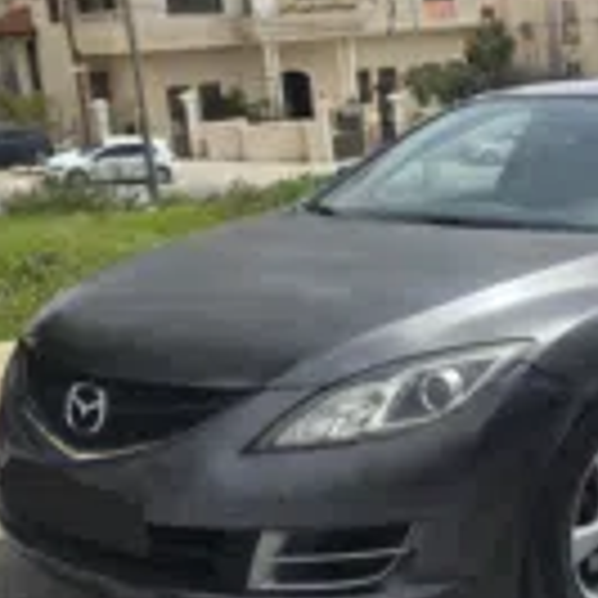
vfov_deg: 28.1
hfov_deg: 27.2
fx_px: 1192
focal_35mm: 61
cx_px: 540
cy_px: 252
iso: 12
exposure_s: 1/1000
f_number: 1.7
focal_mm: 6.3
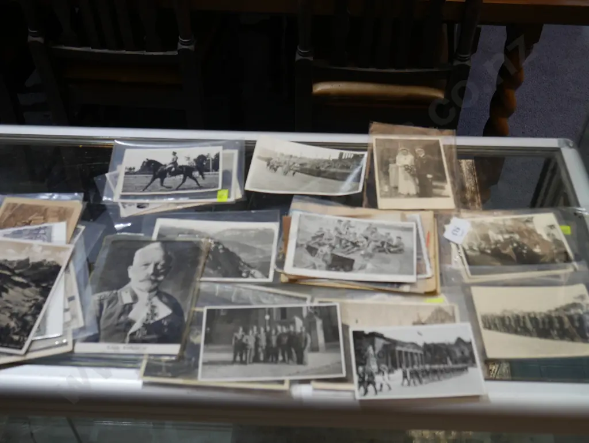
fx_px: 681
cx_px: 294
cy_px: 222
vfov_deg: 36.0
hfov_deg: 46.8
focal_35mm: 40
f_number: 4.5
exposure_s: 1/80
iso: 200
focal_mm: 20
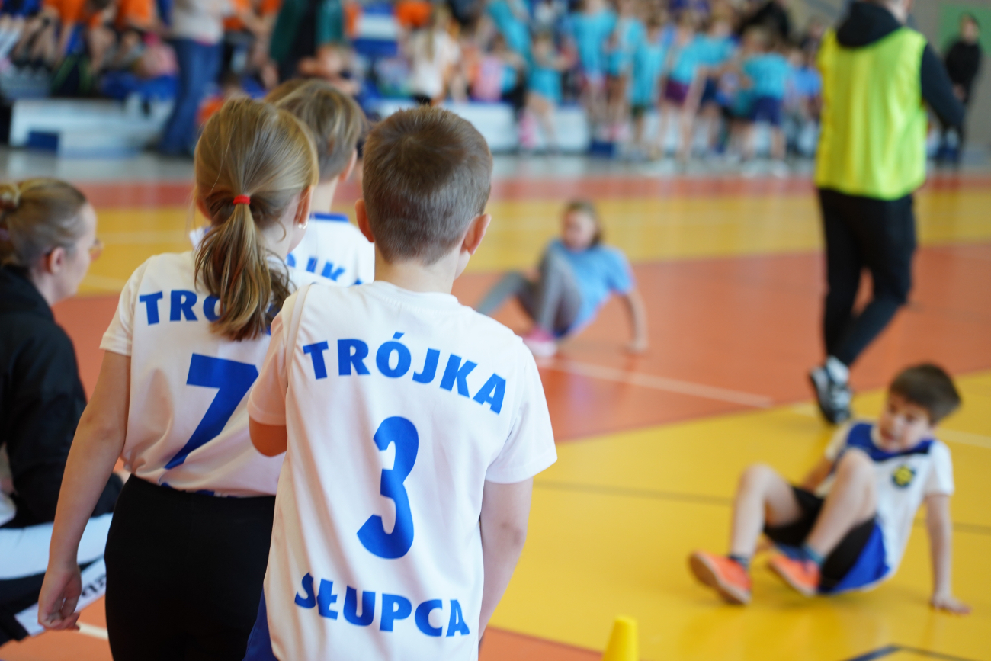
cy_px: 330
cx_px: 496
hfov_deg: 19.5
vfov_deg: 13.0
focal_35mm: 105
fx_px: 2891
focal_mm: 105
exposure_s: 1/100
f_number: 4
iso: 1250
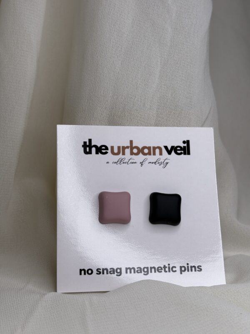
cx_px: 125
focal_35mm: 52
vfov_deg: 36.8
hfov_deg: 28.0
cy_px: 167
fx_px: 501
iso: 40
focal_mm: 5.96
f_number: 1.6
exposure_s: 1/412
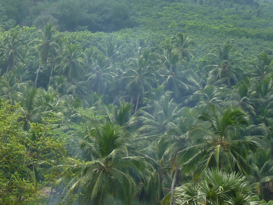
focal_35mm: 100
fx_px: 789
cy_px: 99
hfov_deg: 17.8
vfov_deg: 14.8
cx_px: -126
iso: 80
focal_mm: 5.5
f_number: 2.8
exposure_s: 1/640
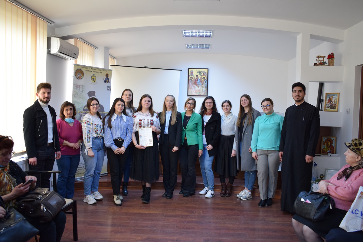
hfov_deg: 59.5
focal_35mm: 32
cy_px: 121
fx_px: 318
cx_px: 182
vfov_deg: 41.7
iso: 720
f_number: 4
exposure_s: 1/60
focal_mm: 21
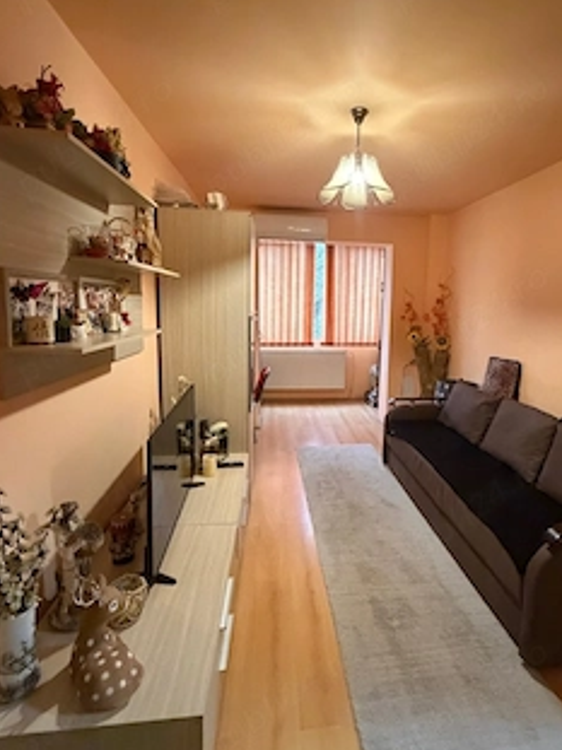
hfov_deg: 71.0
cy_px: 355
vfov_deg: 87.7
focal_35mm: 18
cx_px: 330
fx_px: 390
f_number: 2.2
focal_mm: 2.22
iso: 1250
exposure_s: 1/50
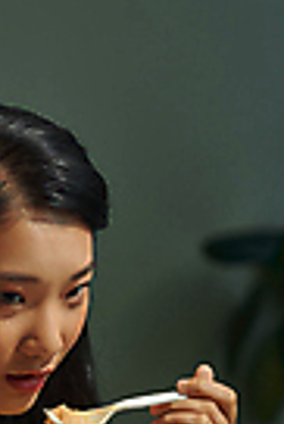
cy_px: 359
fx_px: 1735
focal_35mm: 147
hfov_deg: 9.3
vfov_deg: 13.9
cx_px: 2
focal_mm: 50
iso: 100
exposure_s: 1/320
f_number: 1.8
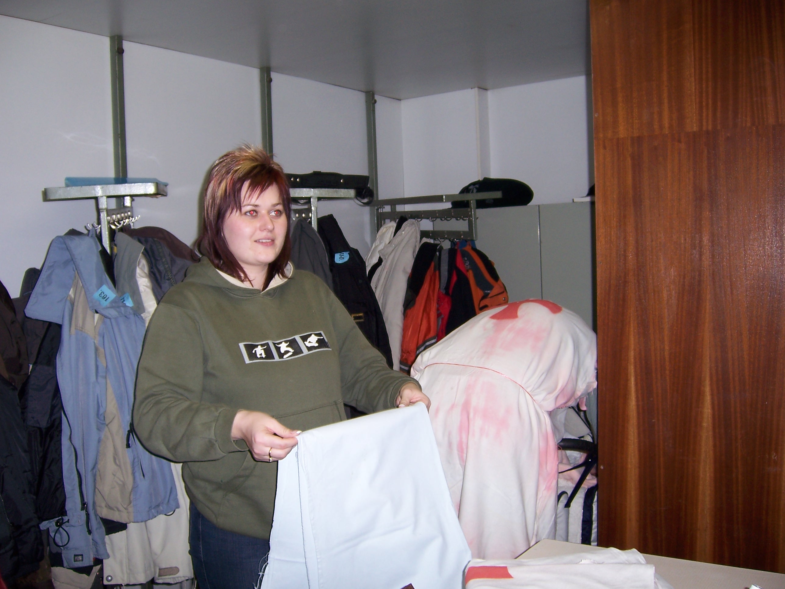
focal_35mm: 36
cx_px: 392
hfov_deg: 51.4
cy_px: 294
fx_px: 816
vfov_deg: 39.7
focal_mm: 6.2
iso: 80
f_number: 2.8
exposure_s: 1/60
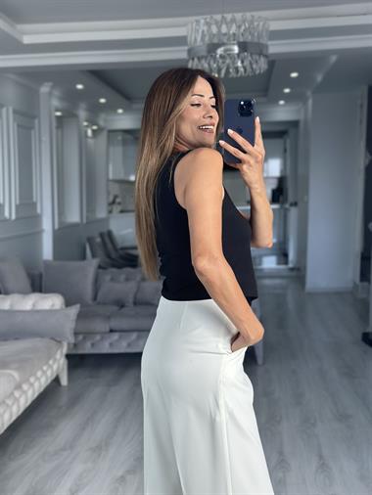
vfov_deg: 39.6
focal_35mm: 48
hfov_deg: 30.3
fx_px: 687
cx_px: 186
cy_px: 248
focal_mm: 6.86
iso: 100
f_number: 1.78
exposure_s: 1/126
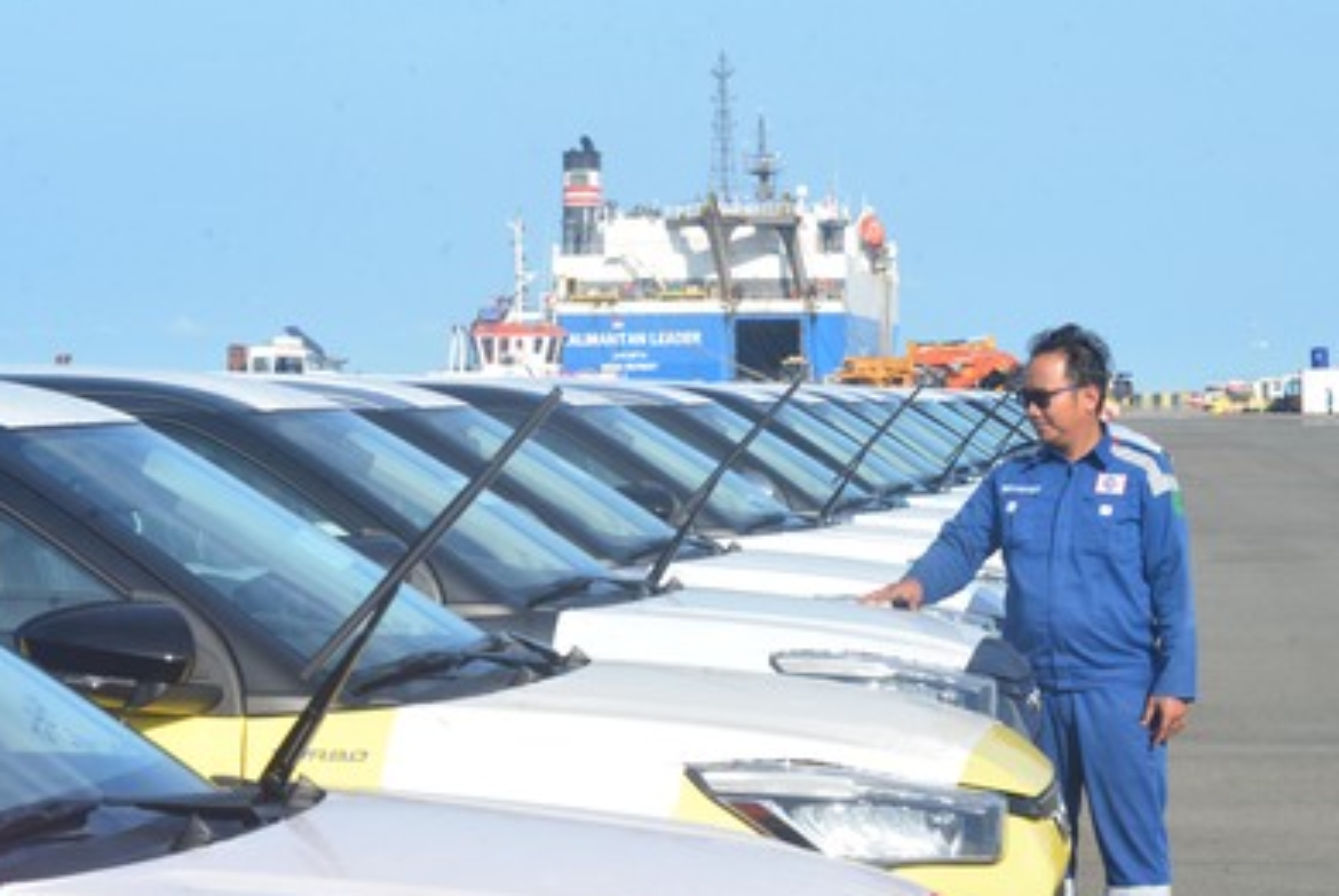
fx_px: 4580
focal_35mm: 123
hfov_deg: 16.6
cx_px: 666
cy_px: 558
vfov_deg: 11.2
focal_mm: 80
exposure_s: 1/250
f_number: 20
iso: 400
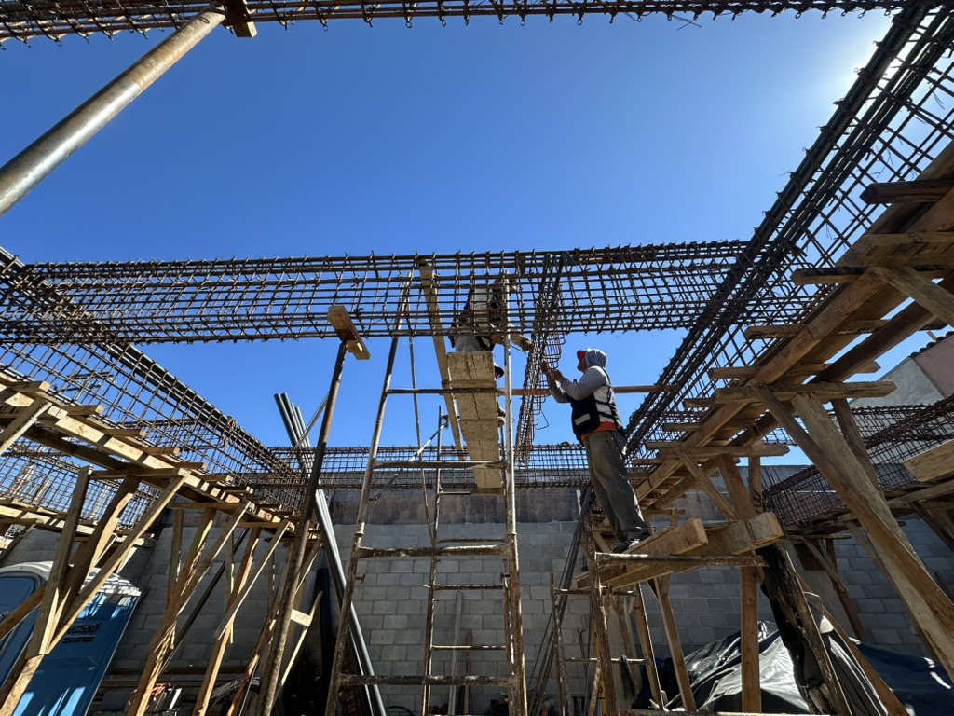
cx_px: 477
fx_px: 386
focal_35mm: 14
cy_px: 358
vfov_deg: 85.7
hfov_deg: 102.1
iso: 40
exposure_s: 1/955
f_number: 2.2
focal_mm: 2.22
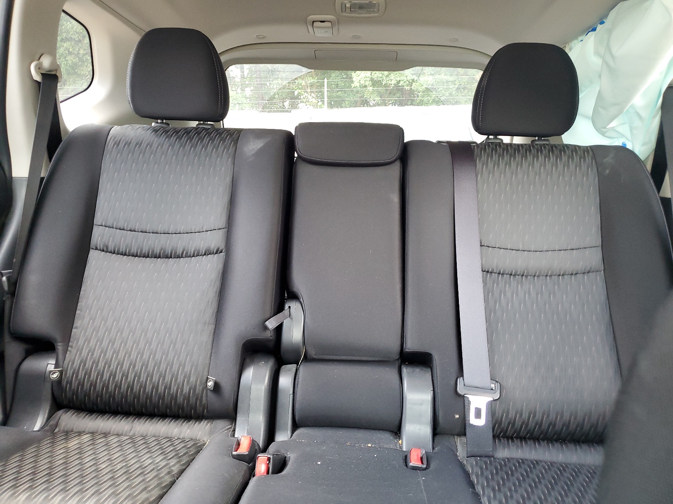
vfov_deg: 53.1
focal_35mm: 26
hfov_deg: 67.3
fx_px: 505
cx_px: 336
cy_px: 252
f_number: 1.5
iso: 218
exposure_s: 1/60.2
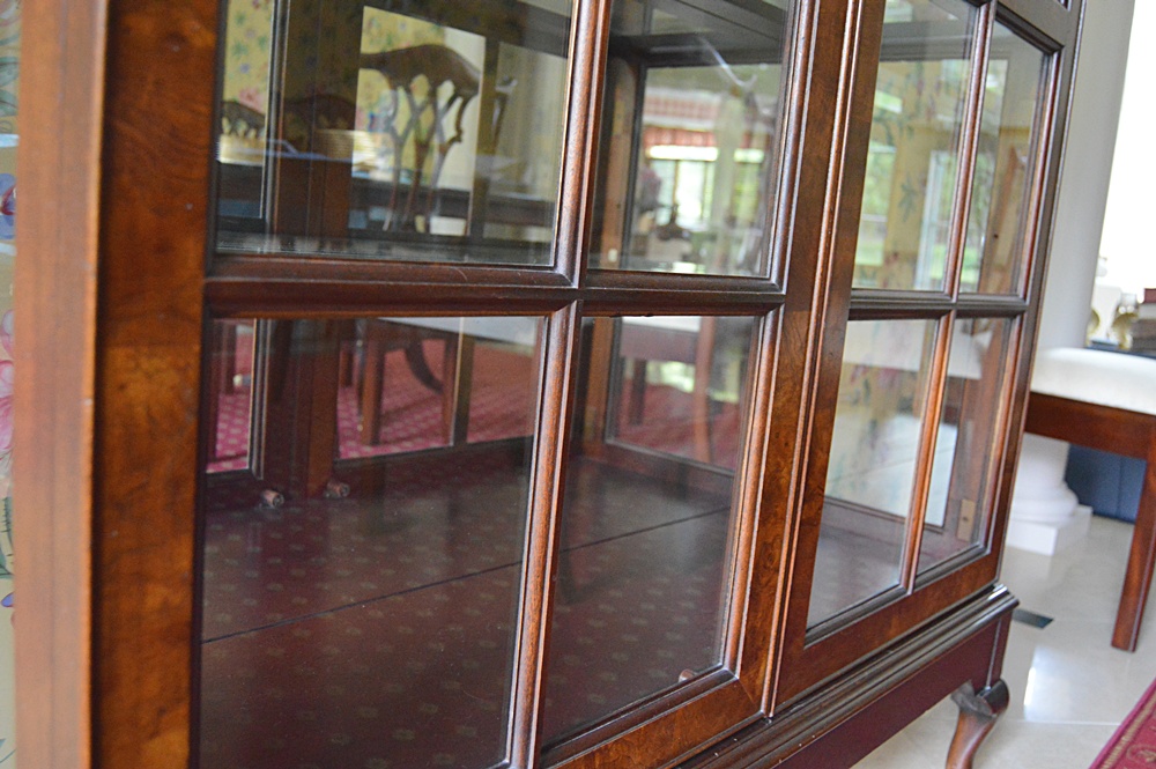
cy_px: 384
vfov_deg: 43.5
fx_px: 963
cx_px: 578
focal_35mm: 30
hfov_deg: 62.0
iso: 2800
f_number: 3.5
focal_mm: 20
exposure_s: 1/60
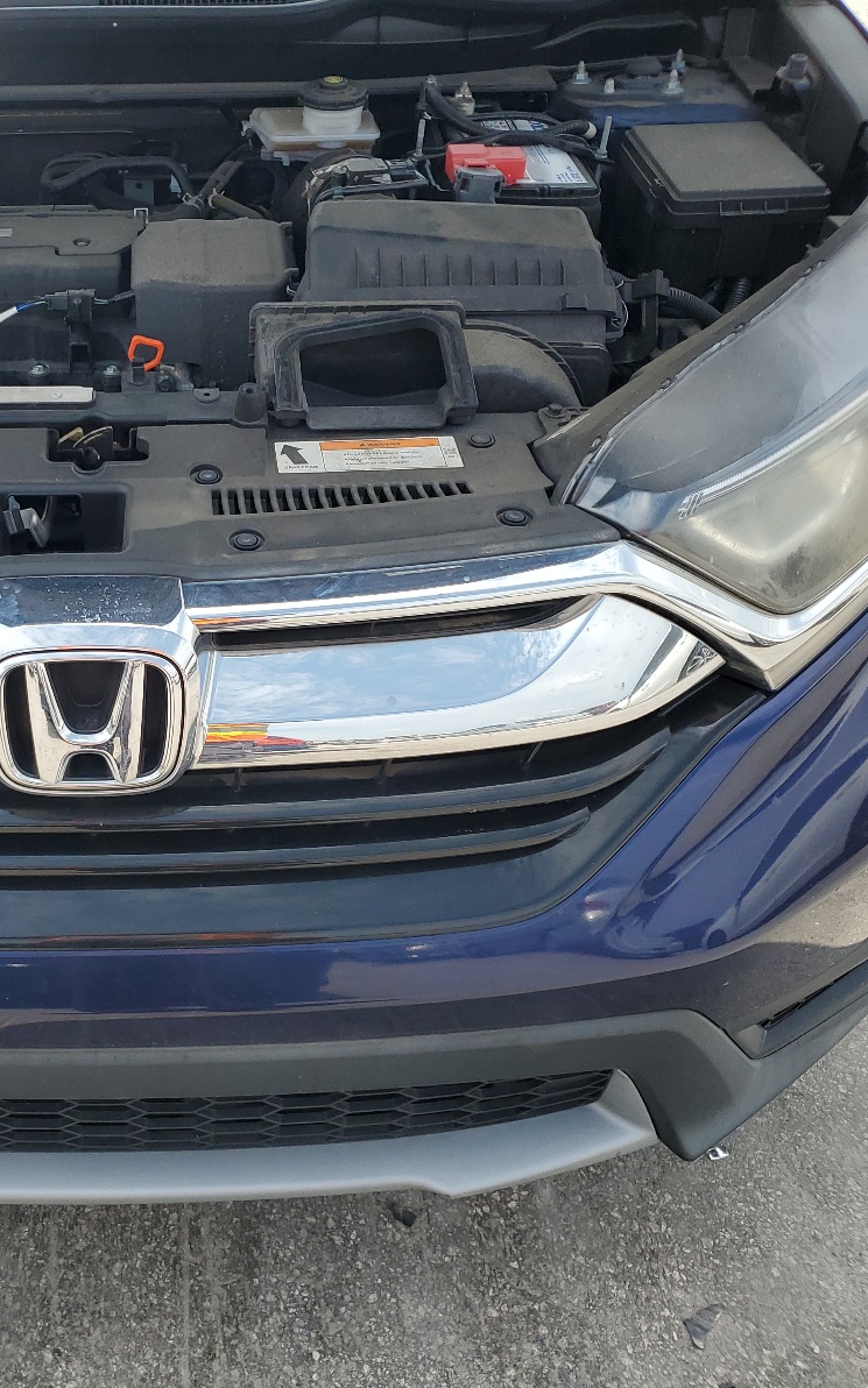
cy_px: 696
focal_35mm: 37
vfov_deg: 52.7
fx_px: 1400
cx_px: 115
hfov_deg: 33.0
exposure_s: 1/2000
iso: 50
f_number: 1.5
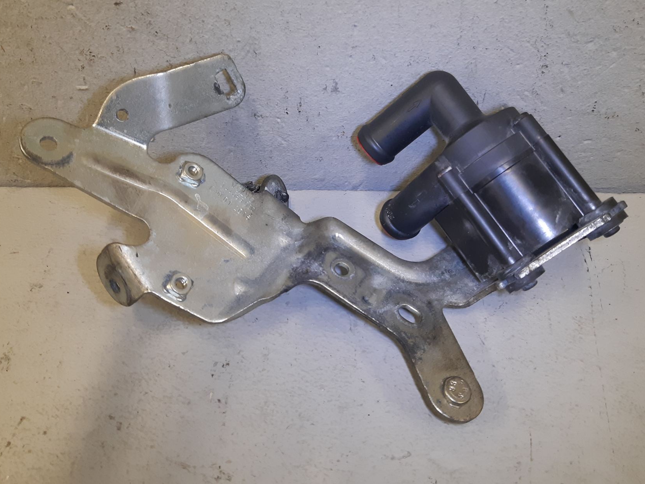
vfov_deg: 44.0
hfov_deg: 56.8
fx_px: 596
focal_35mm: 32
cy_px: 198
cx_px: 311
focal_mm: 3.93
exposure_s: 1/50
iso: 100
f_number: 1.7
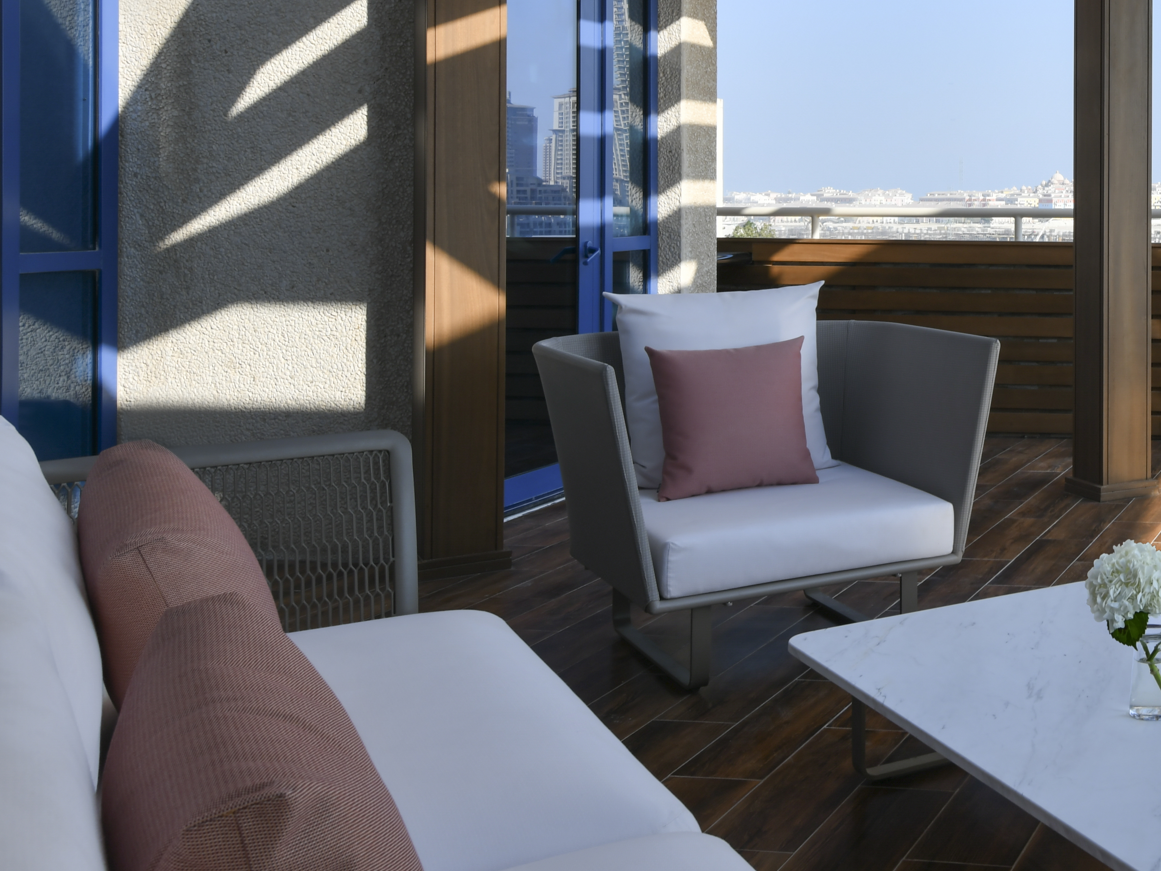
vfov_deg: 32.2
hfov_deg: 37.3
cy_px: 208
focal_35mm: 44
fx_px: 1476
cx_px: 1217
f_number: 11
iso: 31
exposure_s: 1/25
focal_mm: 19
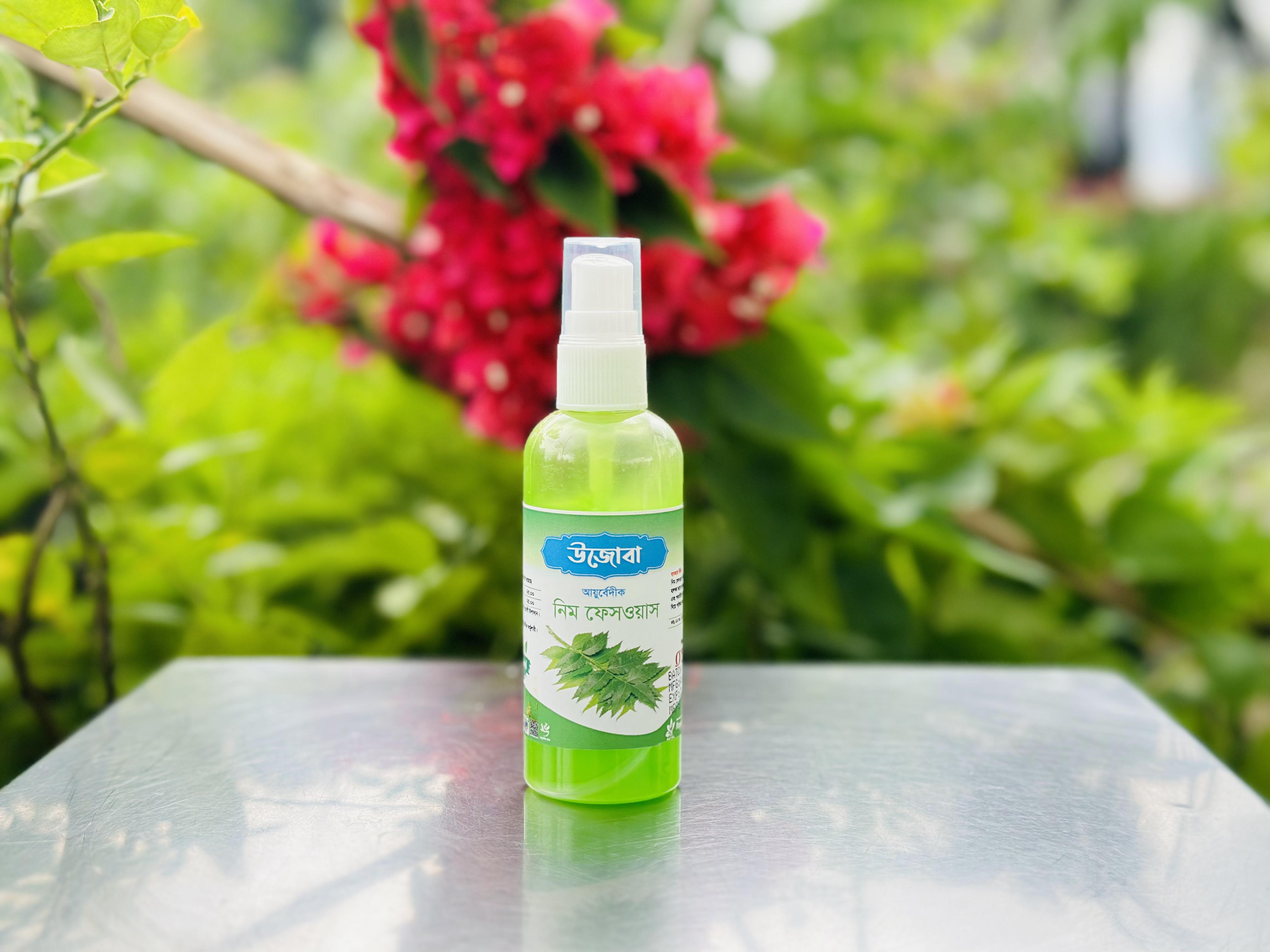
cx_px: 635
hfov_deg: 39.7
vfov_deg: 30.3
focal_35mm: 48
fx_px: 1761
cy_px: 476
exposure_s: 1/631
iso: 80
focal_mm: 6.86
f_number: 1.78
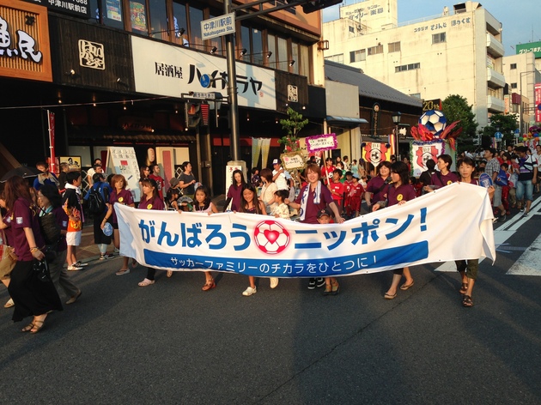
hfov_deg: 55.4
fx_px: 516
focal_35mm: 33
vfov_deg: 42.9
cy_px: 202
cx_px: 270
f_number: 2.4
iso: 50
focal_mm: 4.13
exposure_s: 1/467
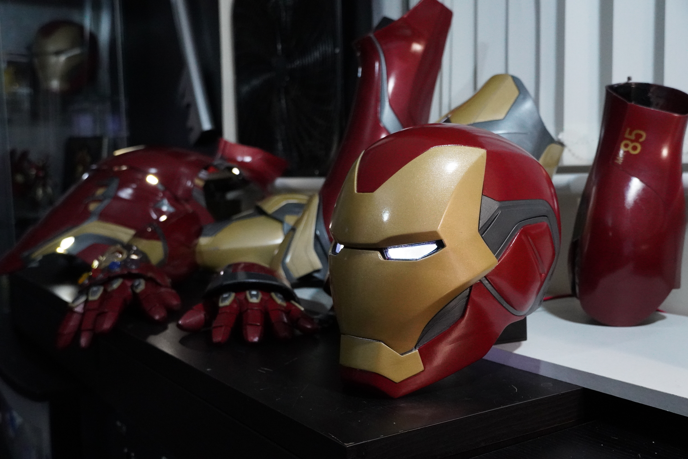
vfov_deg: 31.9
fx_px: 803
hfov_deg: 46.4
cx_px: 344
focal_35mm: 42
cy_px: 230
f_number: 4.5
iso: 6400
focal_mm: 28
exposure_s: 1/160
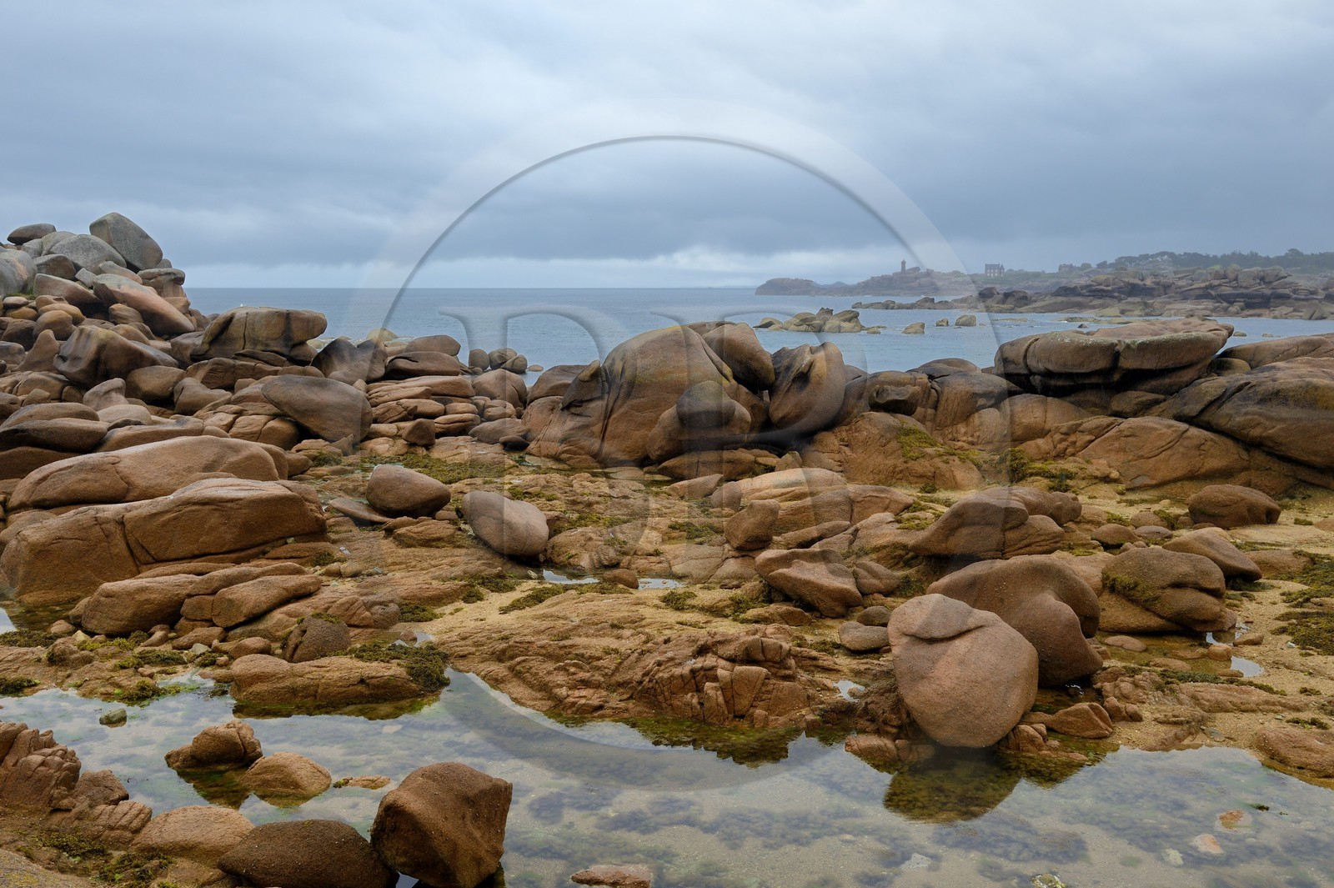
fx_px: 1185
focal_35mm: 32
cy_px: 444
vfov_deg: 41.1
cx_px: 667
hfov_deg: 58.7
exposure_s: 1/200
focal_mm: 32
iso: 400
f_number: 11
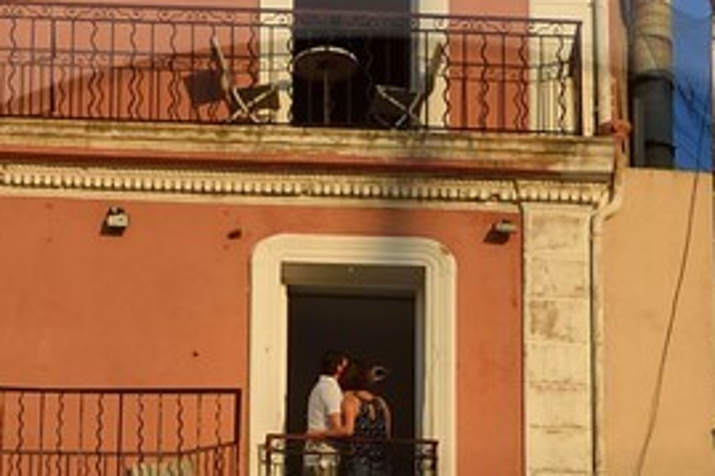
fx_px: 2838
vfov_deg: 8.9
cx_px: 364
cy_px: 1021
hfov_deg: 14.4
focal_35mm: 143
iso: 200
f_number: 8
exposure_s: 1/250
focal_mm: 24
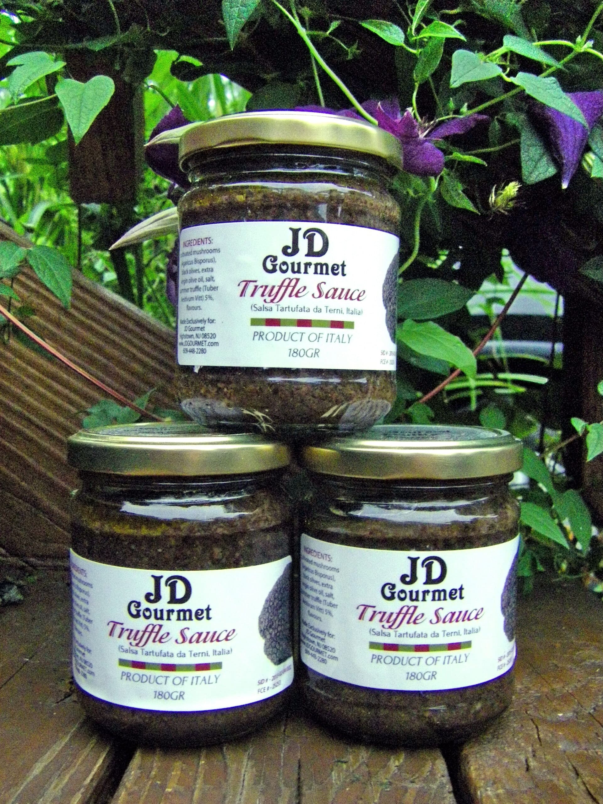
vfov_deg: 49.0
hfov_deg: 37.7
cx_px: 302
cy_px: 402
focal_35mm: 38
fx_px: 883
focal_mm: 6.3
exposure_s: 1/20
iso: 800
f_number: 3.5
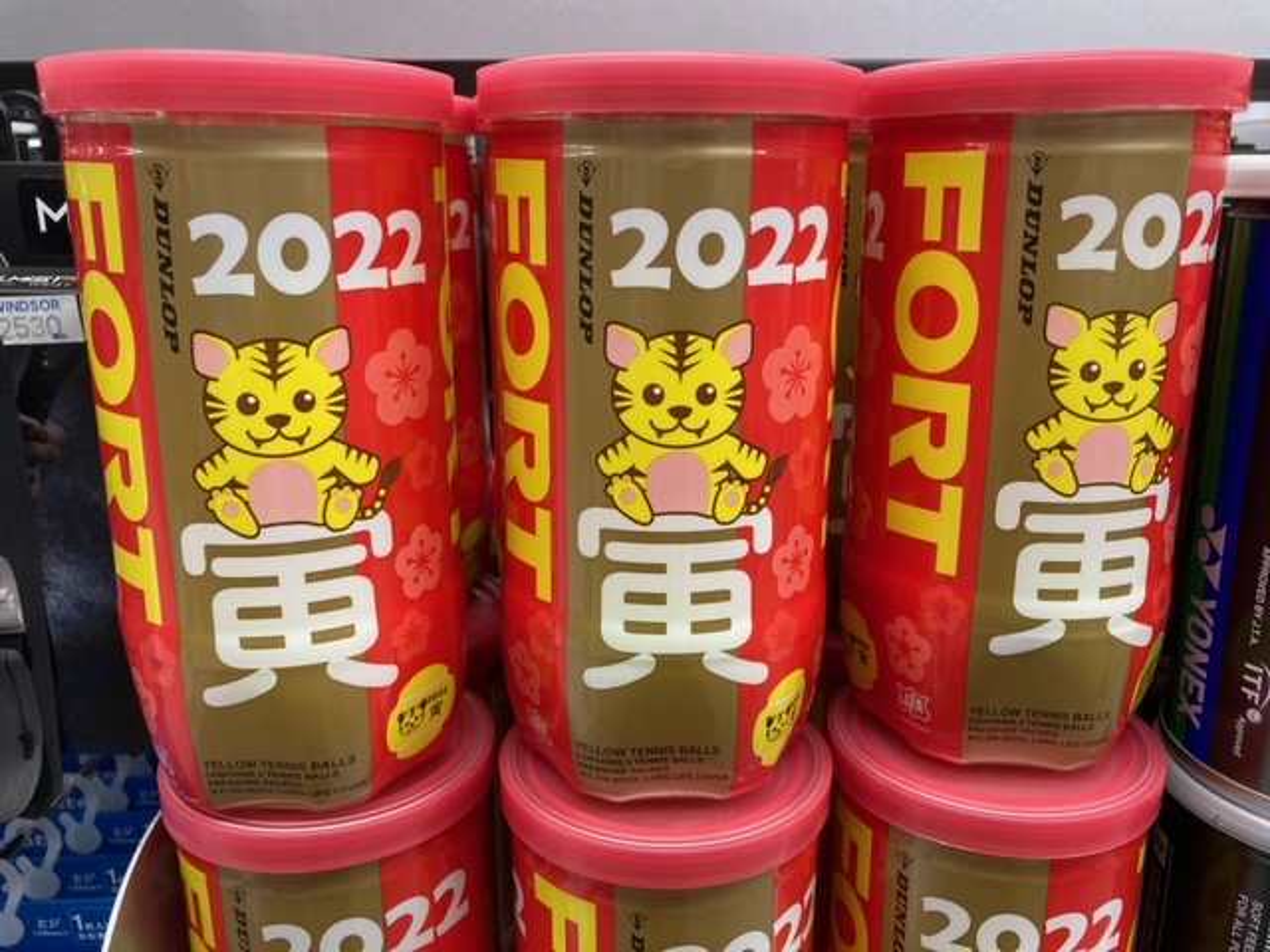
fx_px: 1027
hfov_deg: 63.4
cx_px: 635
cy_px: 476
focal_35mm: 28
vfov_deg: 49.7
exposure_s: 1/50
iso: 64
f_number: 1.8
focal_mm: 3.99
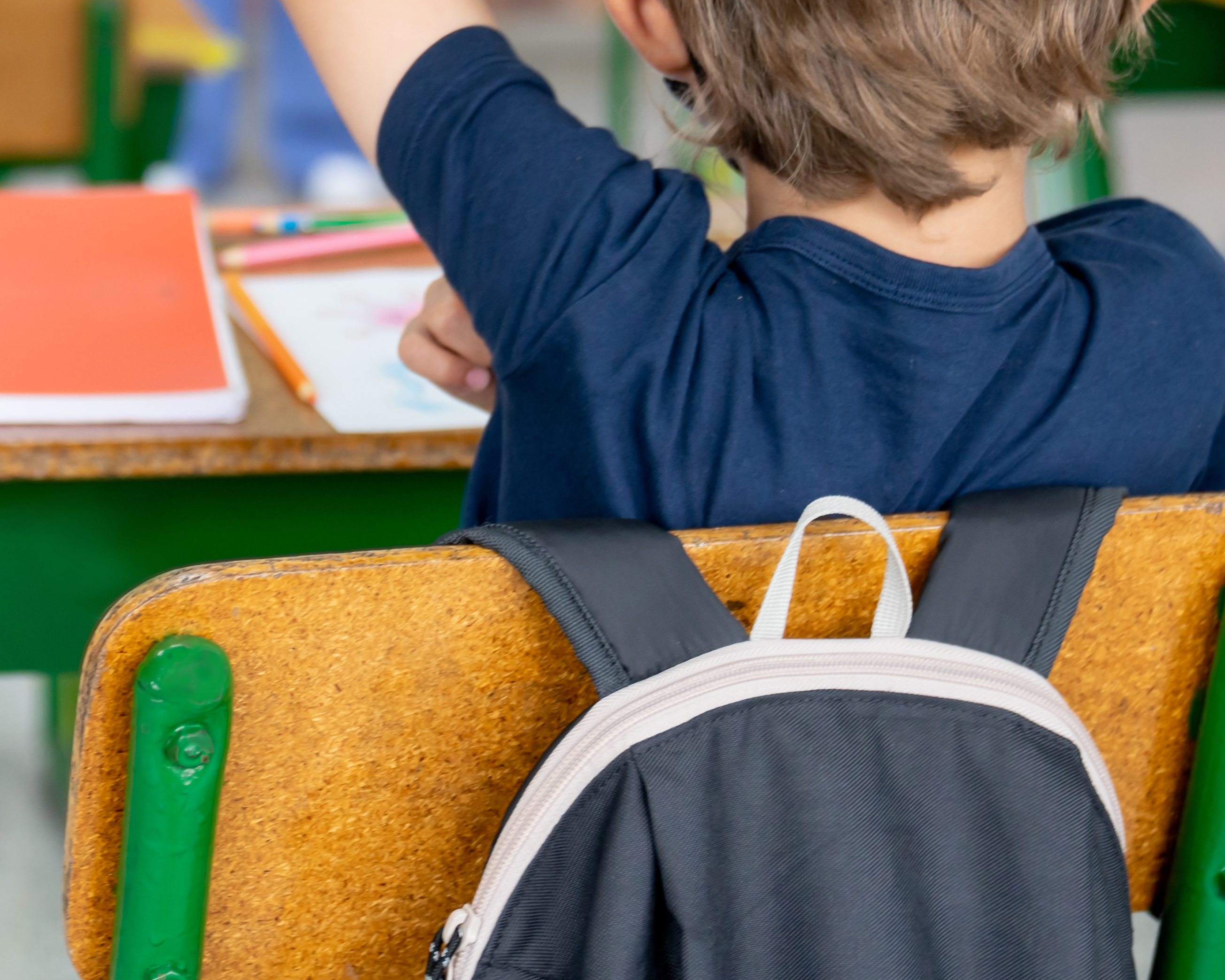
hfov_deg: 15.6
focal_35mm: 123
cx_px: 327
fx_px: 4459
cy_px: 26
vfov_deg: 12.4
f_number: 2.8
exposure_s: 1/160
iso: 400
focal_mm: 43
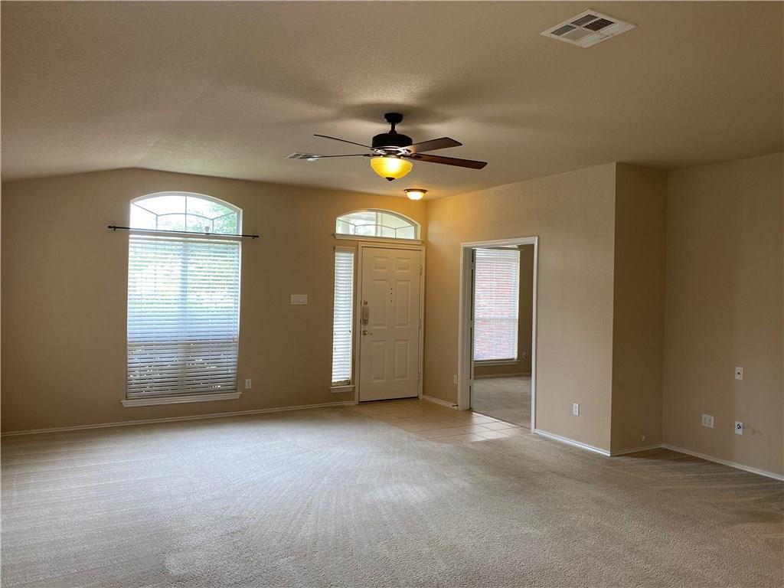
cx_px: 392
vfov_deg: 53.1
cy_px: 294
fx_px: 589
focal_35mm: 26
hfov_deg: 67.3
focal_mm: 4.25
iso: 125
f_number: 1.8
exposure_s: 1/120
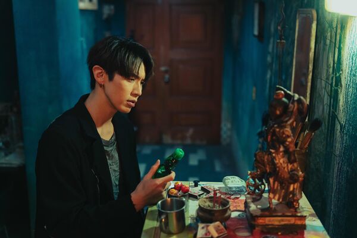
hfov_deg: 47.4
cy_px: 119
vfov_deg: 32.6
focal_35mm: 41
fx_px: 407
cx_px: 178
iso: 5000
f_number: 2.2
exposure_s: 1/125
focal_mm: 41
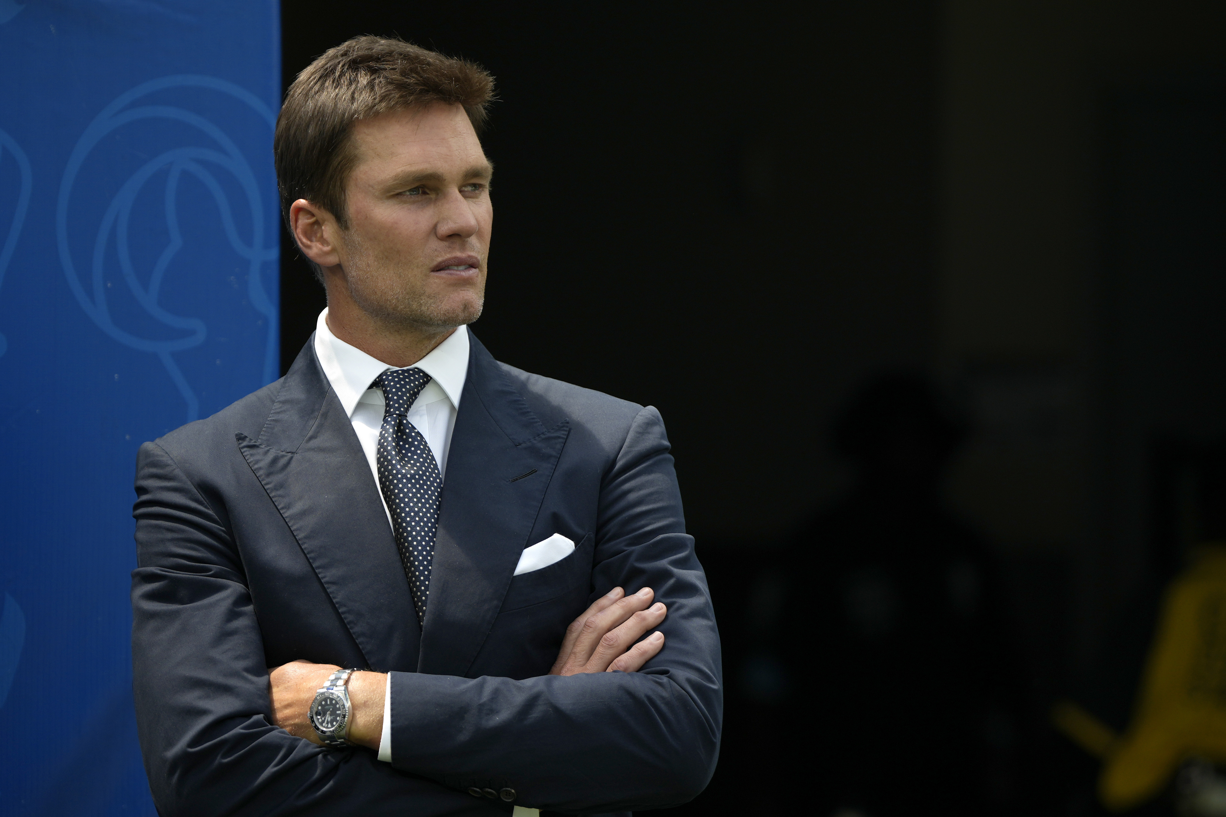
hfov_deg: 9.1
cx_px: 613
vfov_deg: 6.1
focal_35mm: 226
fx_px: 7696
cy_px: 408
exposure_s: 1/1000
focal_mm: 151
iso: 200
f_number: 2.8
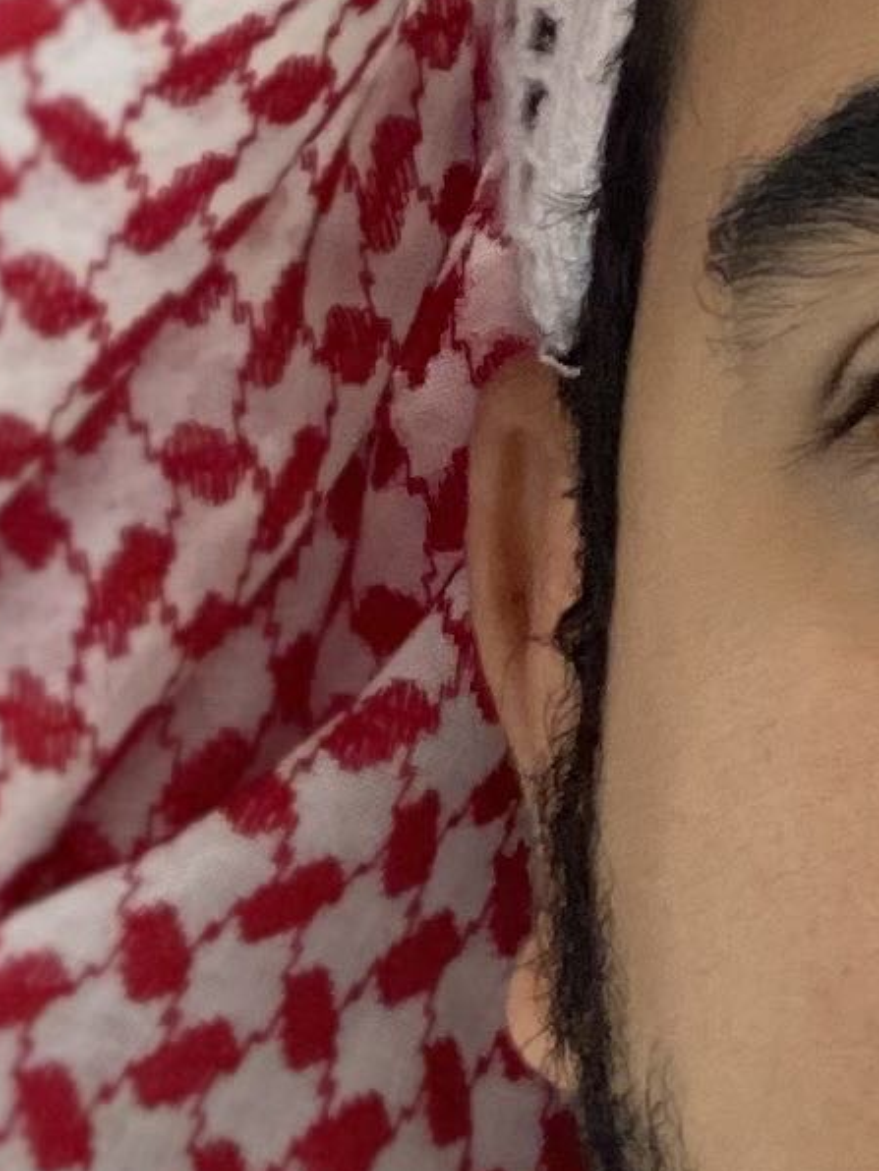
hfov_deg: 4.2
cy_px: 1984
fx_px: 11918
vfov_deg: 5.6
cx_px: 1571
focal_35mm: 352
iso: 160
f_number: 2
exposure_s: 1/60
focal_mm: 6
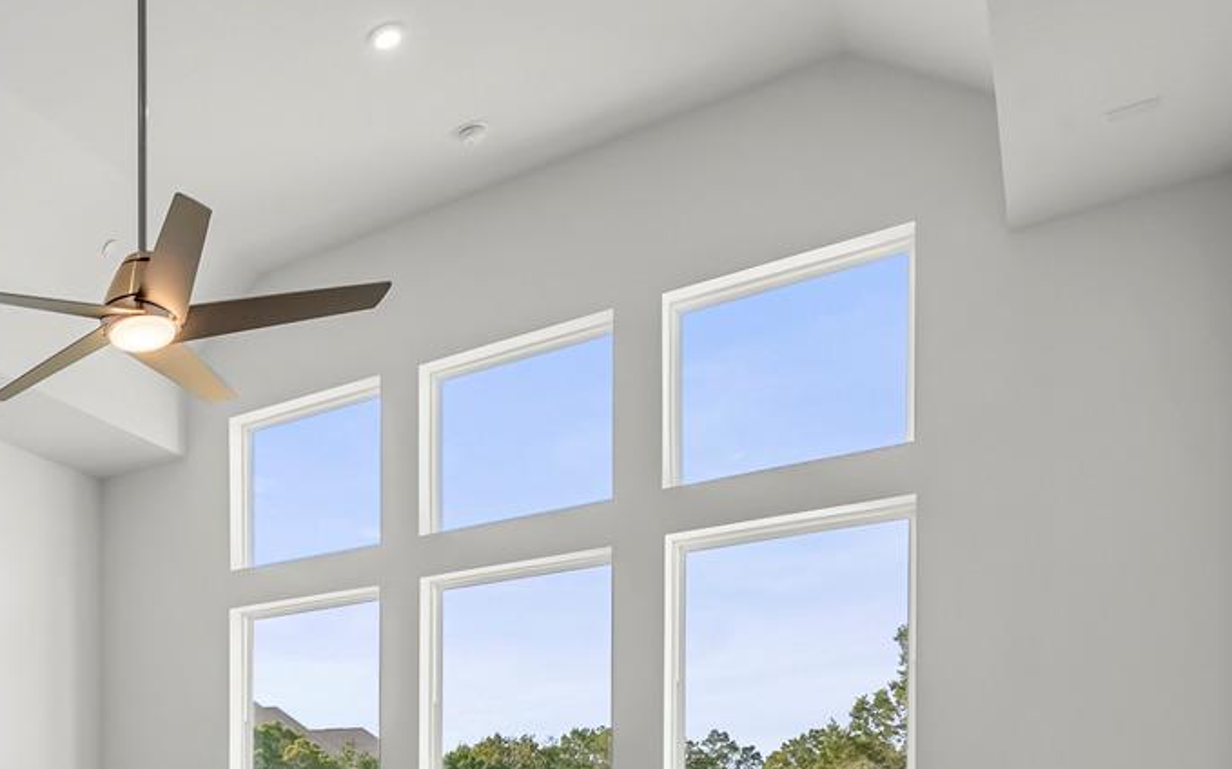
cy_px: 874
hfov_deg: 44.6
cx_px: -92
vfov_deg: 32.2
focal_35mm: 34
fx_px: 1141
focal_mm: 14
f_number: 11
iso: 250
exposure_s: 1/20
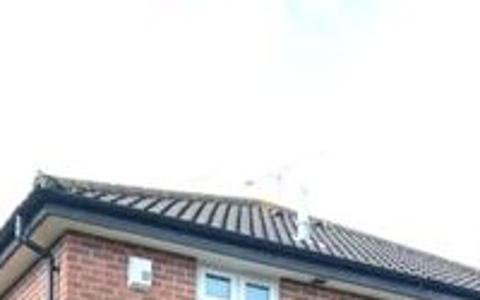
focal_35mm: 75
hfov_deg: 27.0
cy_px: 510
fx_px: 981
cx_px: 372
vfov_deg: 15.4
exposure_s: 1/100
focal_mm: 14
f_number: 4.8
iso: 110
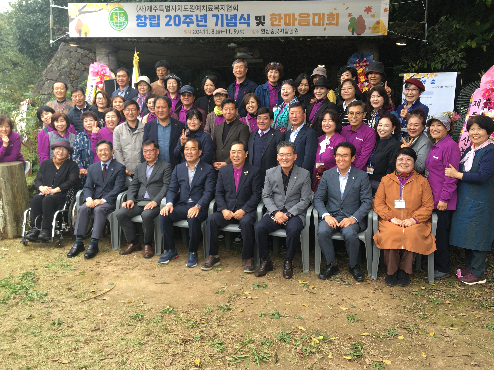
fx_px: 428
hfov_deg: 60.0
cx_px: 252
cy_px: 190
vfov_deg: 46.8
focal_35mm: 30
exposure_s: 1/120
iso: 25
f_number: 2.2
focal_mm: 4.15
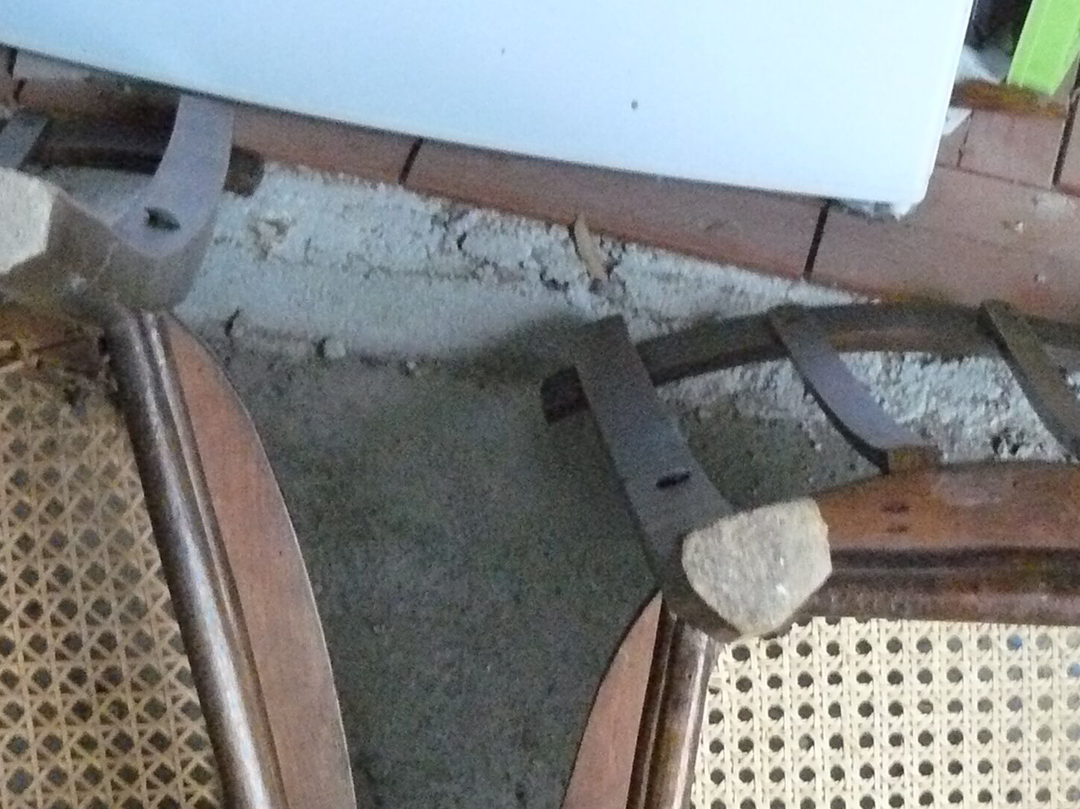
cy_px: 766
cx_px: 488
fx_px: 2371
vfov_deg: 19.0
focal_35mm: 76
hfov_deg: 25.6
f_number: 2.8
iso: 800
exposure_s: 1/30
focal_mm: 6
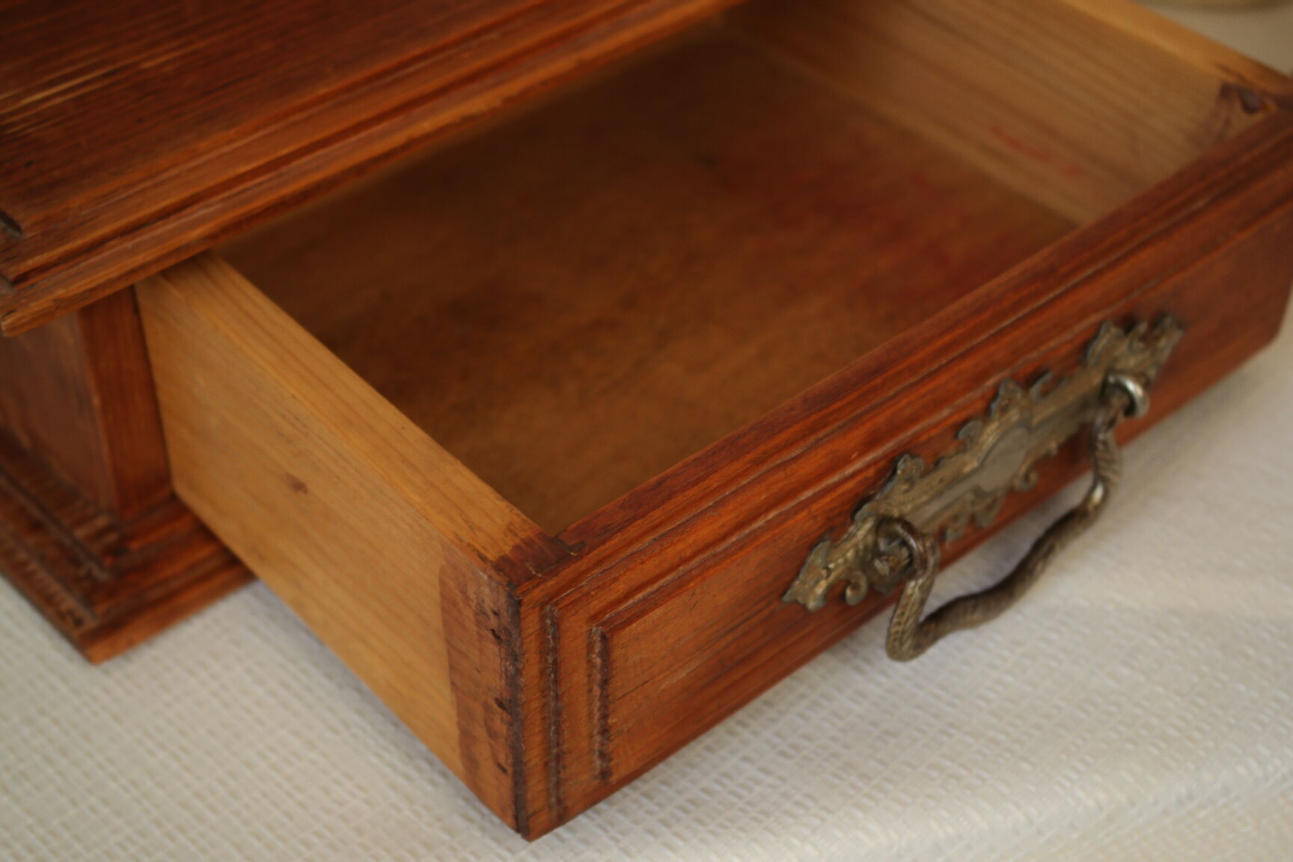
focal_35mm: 58
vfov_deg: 23.4
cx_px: 646
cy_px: 431
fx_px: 2083
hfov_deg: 34.5
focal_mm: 38
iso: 200
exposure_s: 1/30
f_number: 6.3
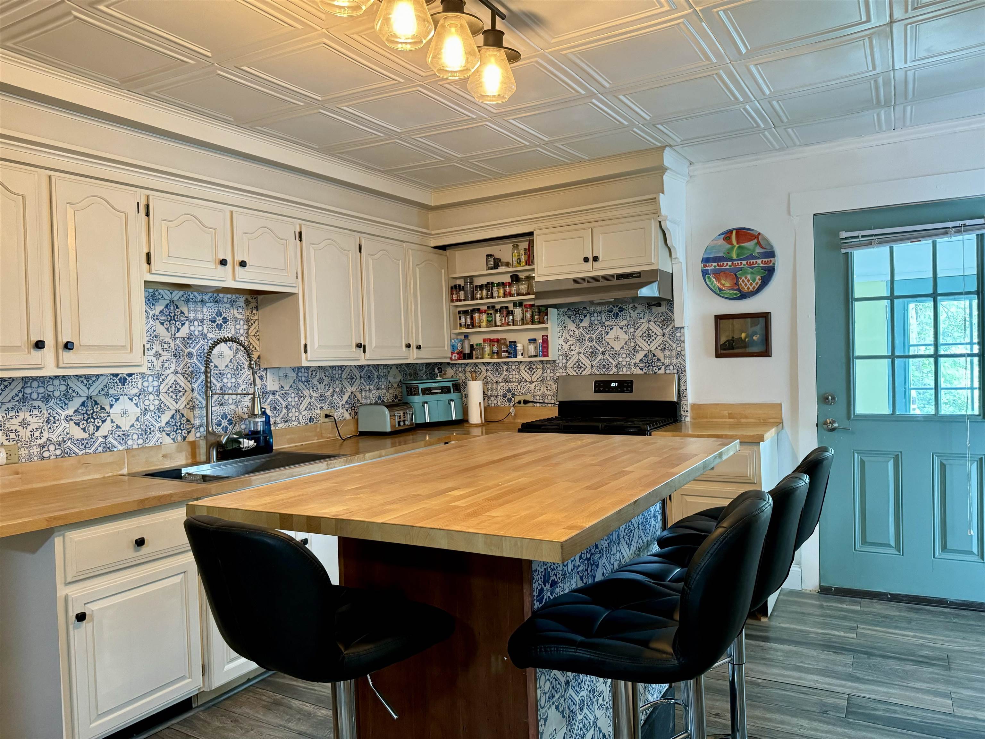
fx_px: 683
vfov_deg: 56.8
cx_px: 492
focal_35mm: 24
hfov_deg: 71.6
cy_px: 370
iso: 400
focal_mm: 6.76
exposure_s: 1/60
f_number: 1.78
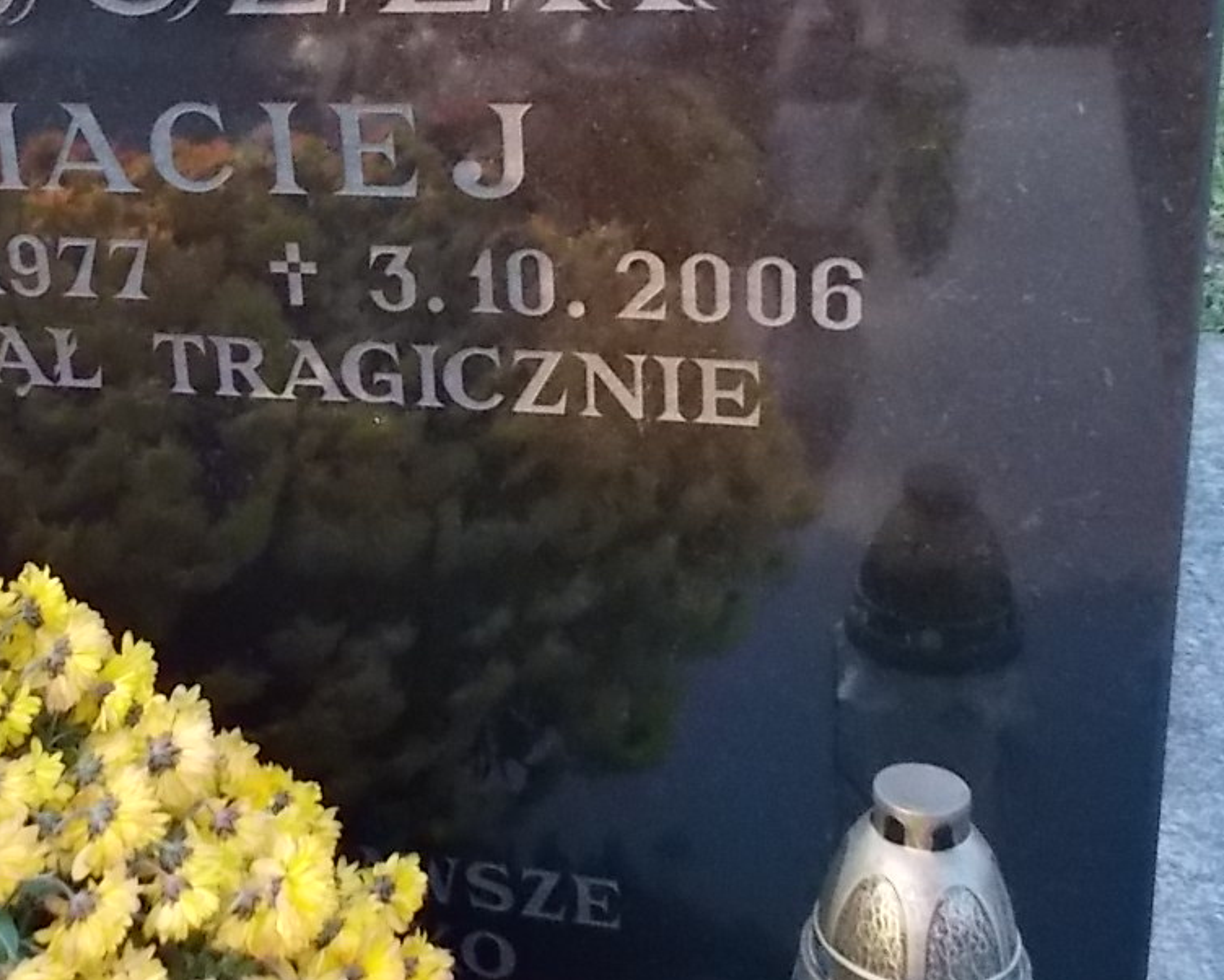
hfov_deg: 33.7
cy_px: 287
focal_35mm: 54
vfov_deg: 27.8
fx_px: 1957
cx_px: 246
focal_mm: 4.6
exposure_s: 1/80
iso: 400
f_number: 3.2
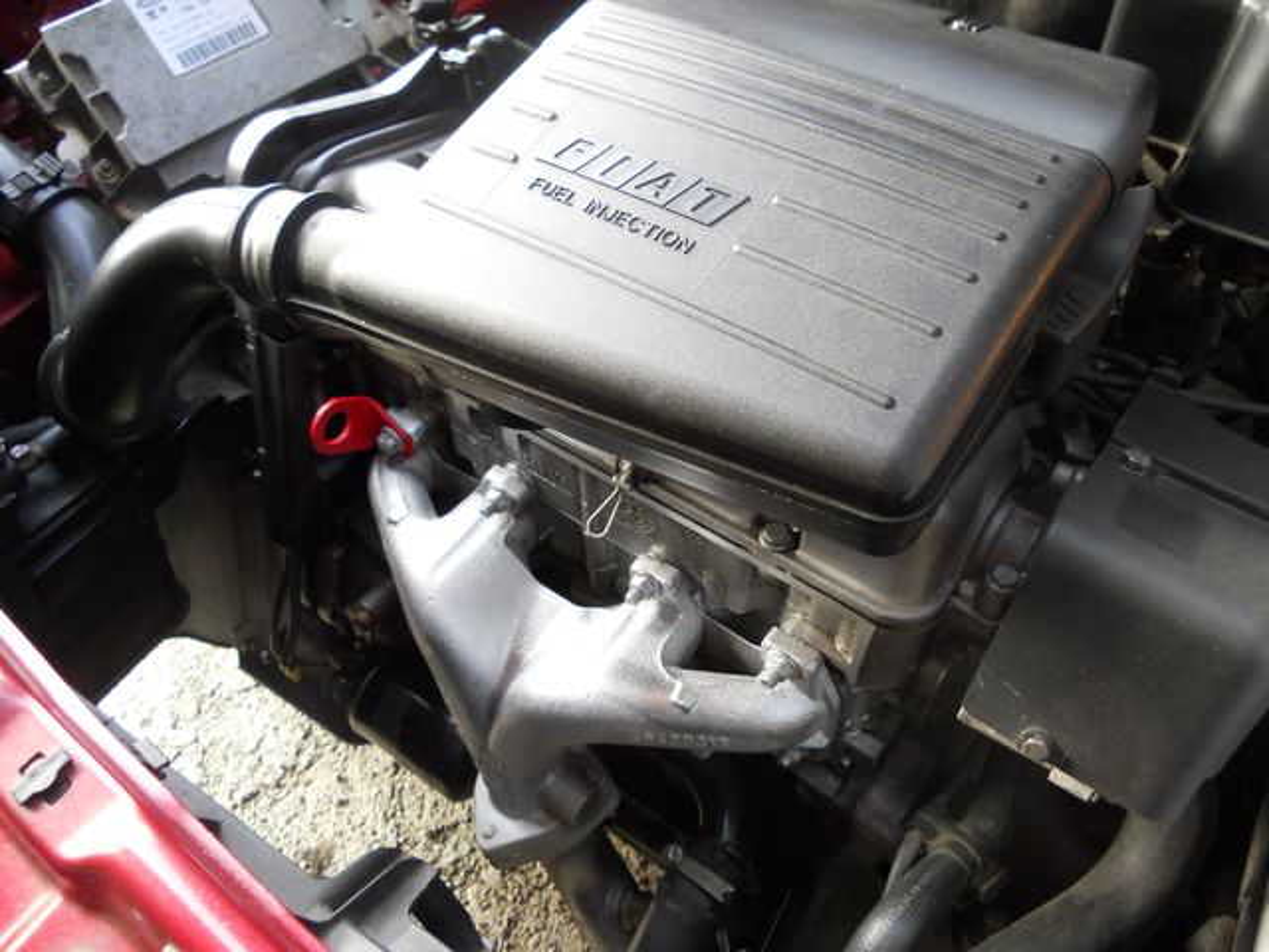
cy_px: 476
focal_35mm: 27
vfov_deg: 51.4
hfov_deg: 65.3
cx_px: 634
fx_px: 990
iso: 160
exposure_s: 1/30
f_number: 3.2
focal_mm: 4.9
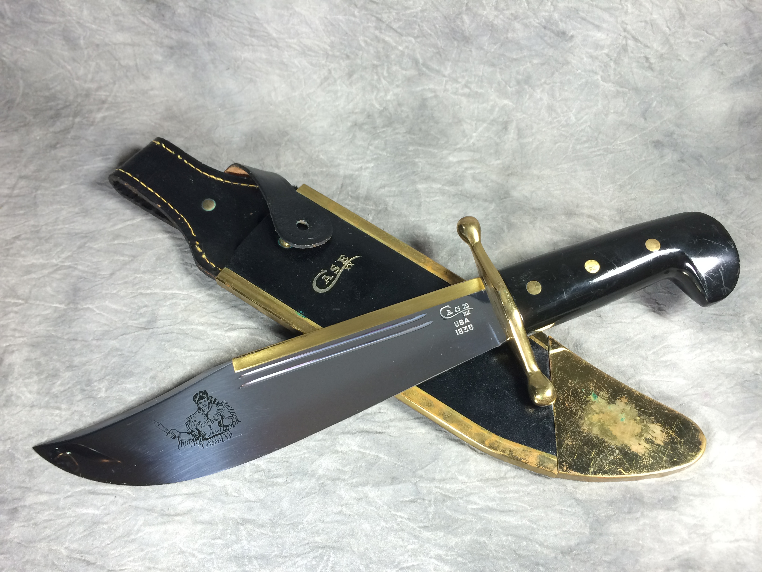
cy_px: 286
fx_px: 638
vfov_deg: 48.2
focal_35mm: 29
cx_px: 381
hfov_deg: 61.7
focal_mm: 4.15
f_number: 2.2
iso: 40
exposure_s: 1/30
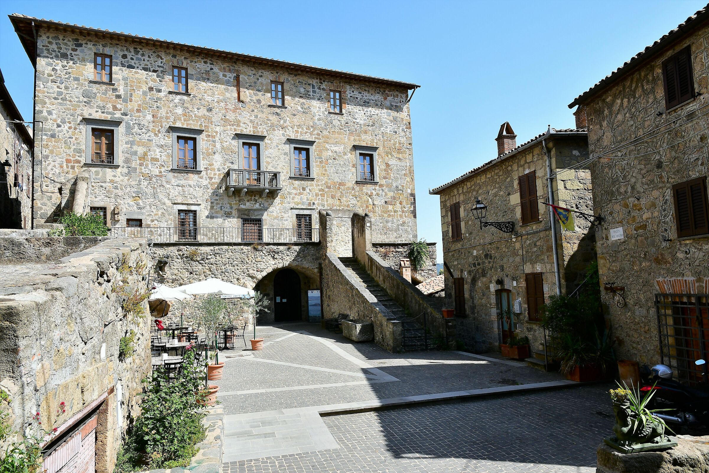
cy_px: 236
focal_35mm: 24
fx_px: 473
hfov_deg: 73.7
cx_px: 354
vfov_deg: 53.1
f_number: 8
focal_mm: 16
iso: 200
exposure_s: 1/400
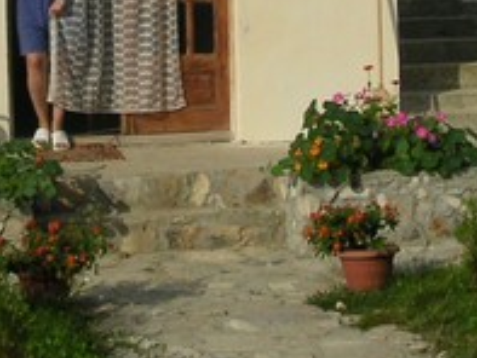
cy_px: -174
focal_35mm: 125
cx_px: 145
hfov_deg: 15.7
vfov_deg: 11.4
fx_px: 1724
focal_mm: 5.7
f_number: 6.7
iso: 50
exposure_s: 1/180
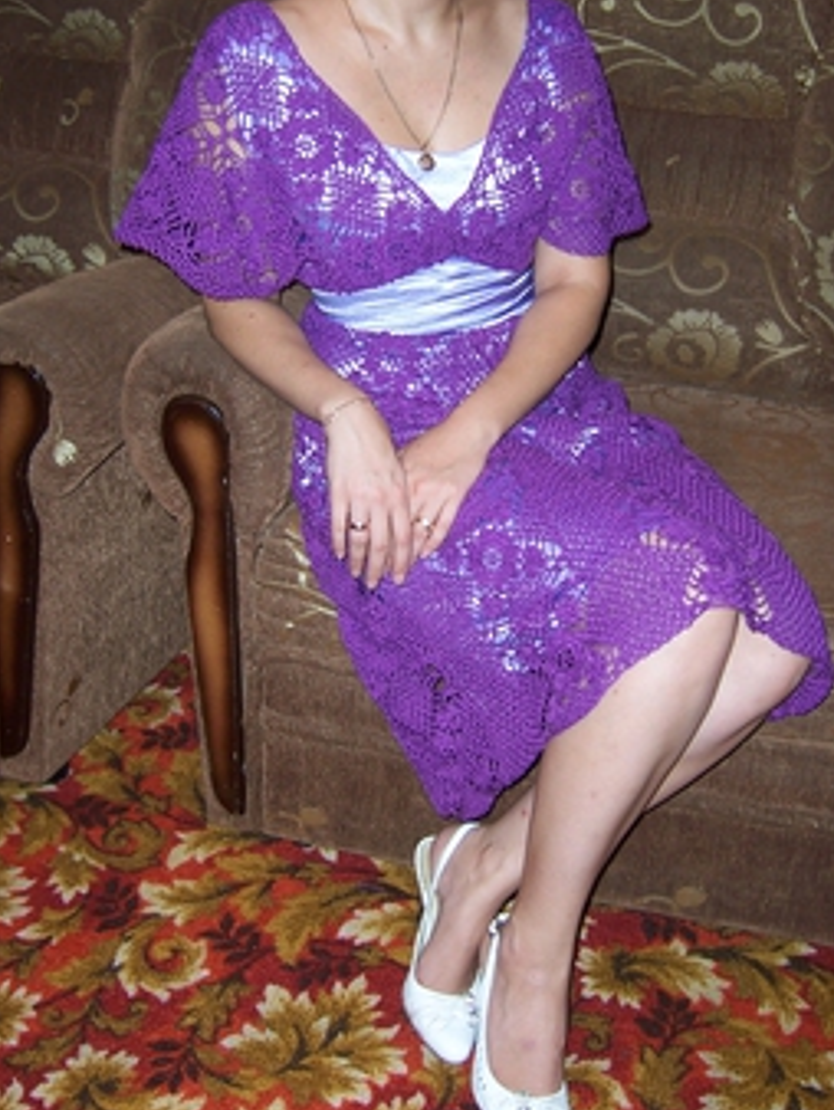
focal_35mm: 48
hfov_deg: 30.3
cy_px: 443
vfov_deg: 39.5
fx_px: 1540
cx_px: 440
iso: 80
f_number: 2.8
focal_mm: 6.2
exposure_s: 1/60
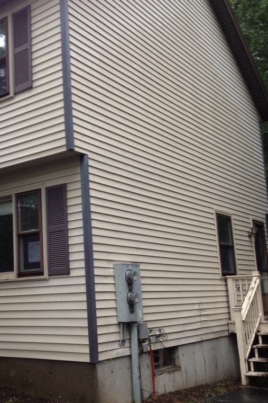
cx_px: 42
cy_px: 201
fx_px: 547
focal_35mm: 49
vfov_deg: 40.4
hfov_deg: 26.8
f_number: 2.4
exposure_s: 1/20
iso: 64
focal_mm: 4.28
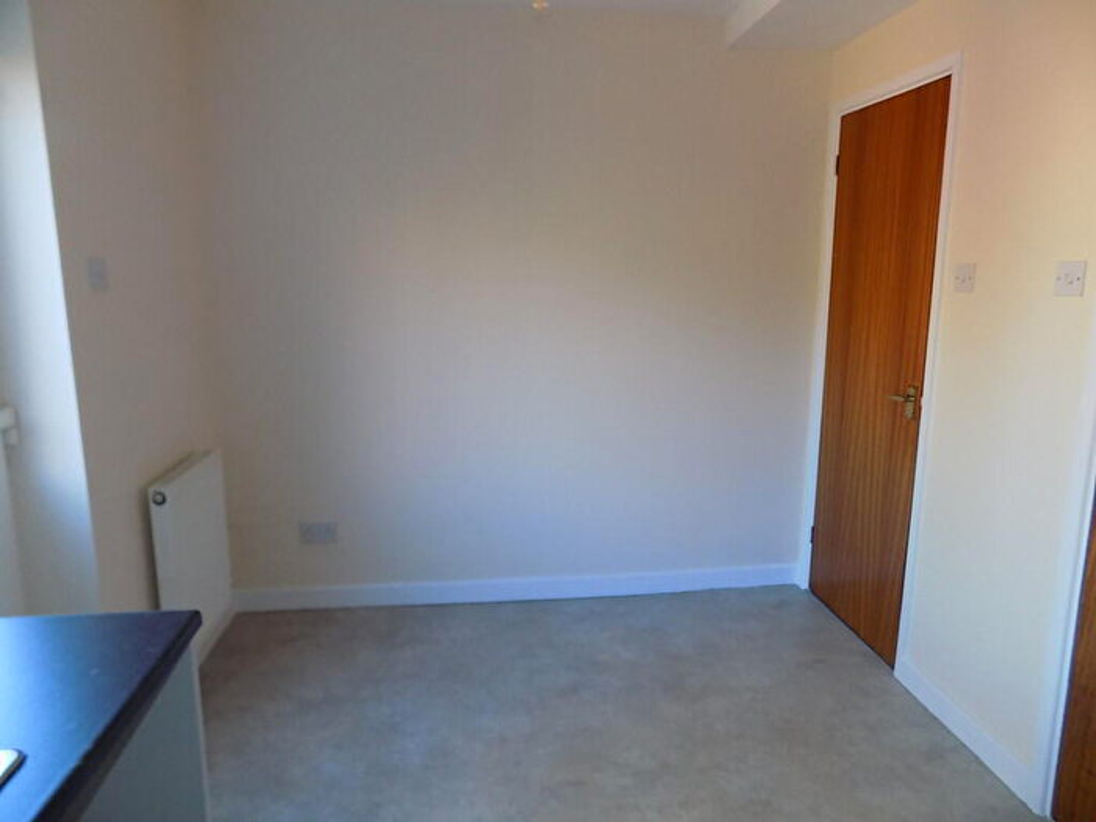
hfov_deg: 73.9
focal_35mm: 23
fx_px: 728
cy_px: 411
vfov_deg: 58.9
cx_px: 548
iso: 220
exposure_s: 1/30
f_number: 3.1
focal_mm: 4
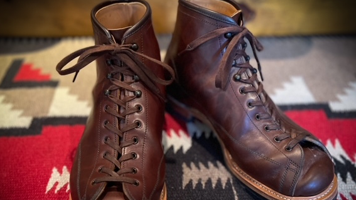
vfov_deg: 36.5
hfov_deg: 61.0
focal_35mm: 32
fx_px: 302
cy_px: 124
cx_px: 175
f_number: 1.6
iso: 640
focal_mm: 5.1
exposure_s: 1/35
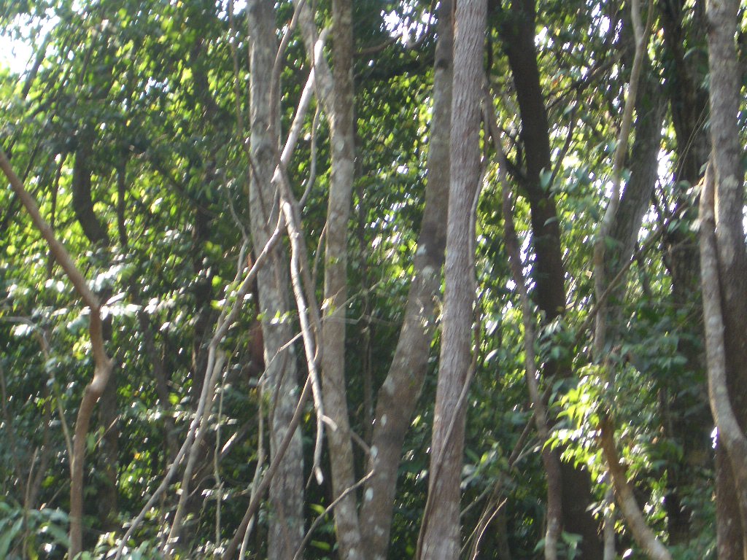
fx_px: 2266
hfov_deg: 18.7
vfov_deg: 14.1
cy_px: 280
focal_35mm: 105
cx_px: 374
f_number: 4.8
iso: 100
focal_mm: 17.4
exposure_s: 1/50
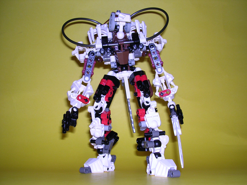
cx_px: 124
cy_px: 92
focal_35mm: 38
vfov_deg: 37.7
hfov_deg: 49.0
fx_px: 271
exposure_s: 1/60.1
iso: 100
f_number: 2.8
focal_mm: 5.8
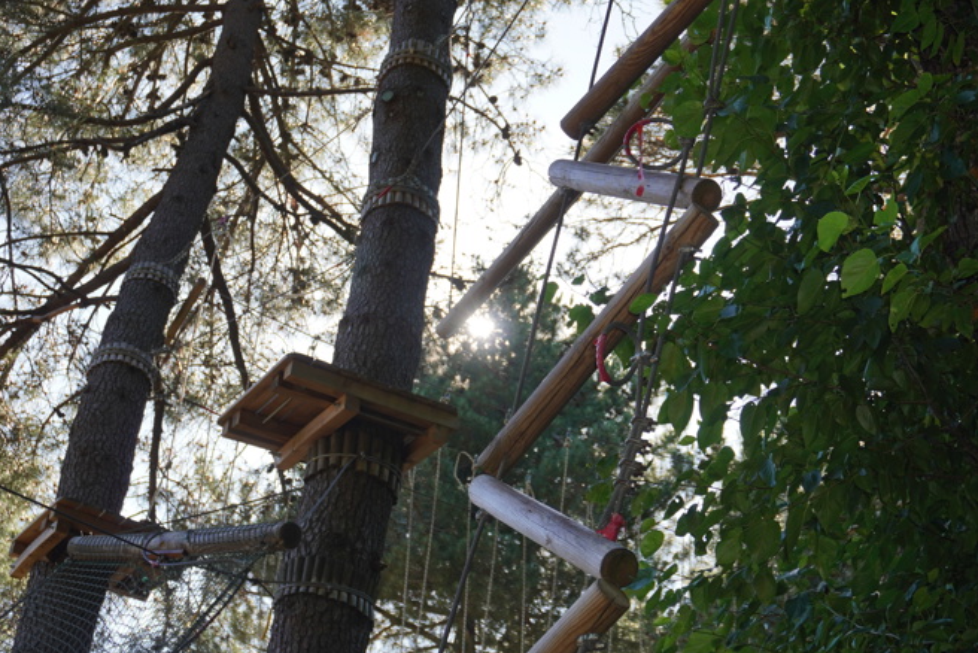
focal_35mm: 57
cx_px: 402
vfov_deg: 24.0
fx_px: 1538
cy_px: 300
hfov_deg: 35.2
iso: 100
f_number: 5.6
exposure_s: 1/160
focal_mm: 31
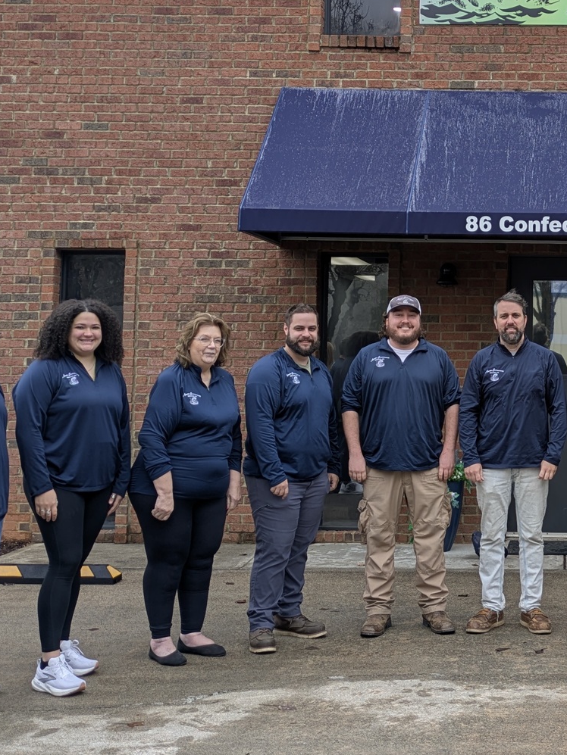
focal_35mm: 58
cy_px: 270
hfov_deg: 24.0
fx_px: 1266
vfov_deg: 33.0
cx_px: 576
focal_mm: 5.43
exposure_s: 1/141
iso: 39
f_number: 1.89
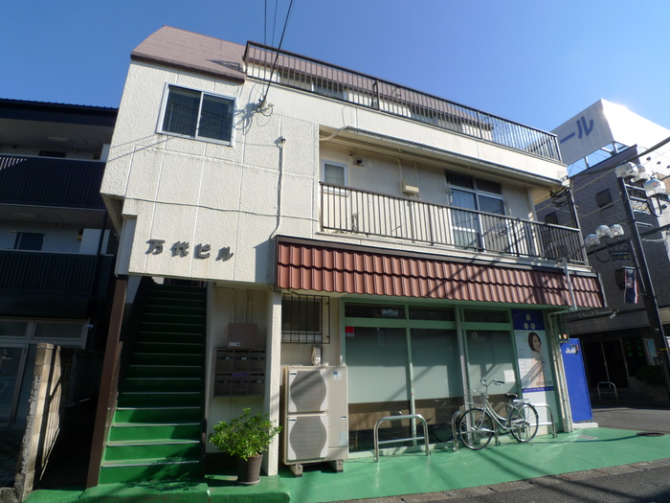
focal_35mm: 24
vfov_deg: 56.8
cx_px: 335
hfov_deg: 71.6
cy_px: 252
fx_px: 465
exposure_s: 1/640
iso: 80
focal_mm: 5.1
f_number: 4
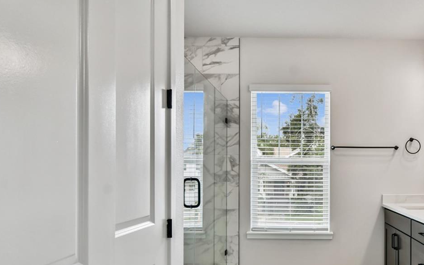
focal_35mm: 26
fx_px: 300
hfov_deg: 67.6
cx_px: 296
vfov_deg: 47.0
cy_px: 172
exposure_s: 1/20
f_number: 7.1
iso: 100
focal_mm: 10
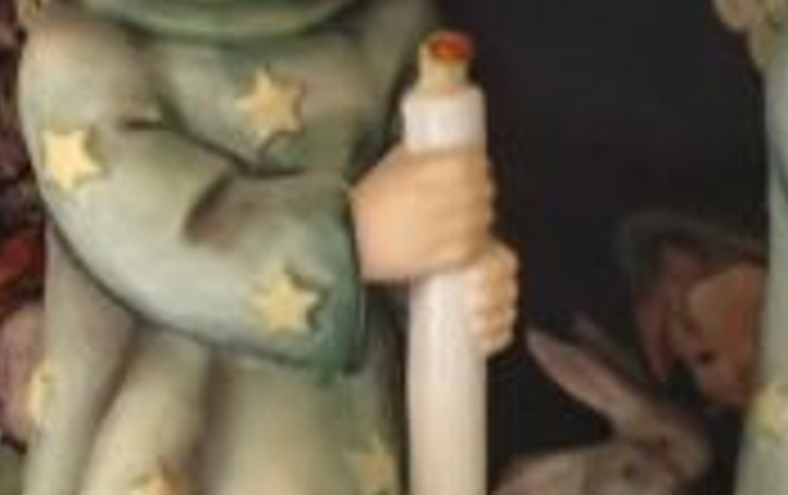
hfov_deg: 16.6
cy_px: 428
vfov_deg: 10.8
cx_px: -101
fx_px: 2603
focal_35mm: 121
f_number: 2.3
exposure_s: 1/30
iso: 1250
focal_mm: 5.4
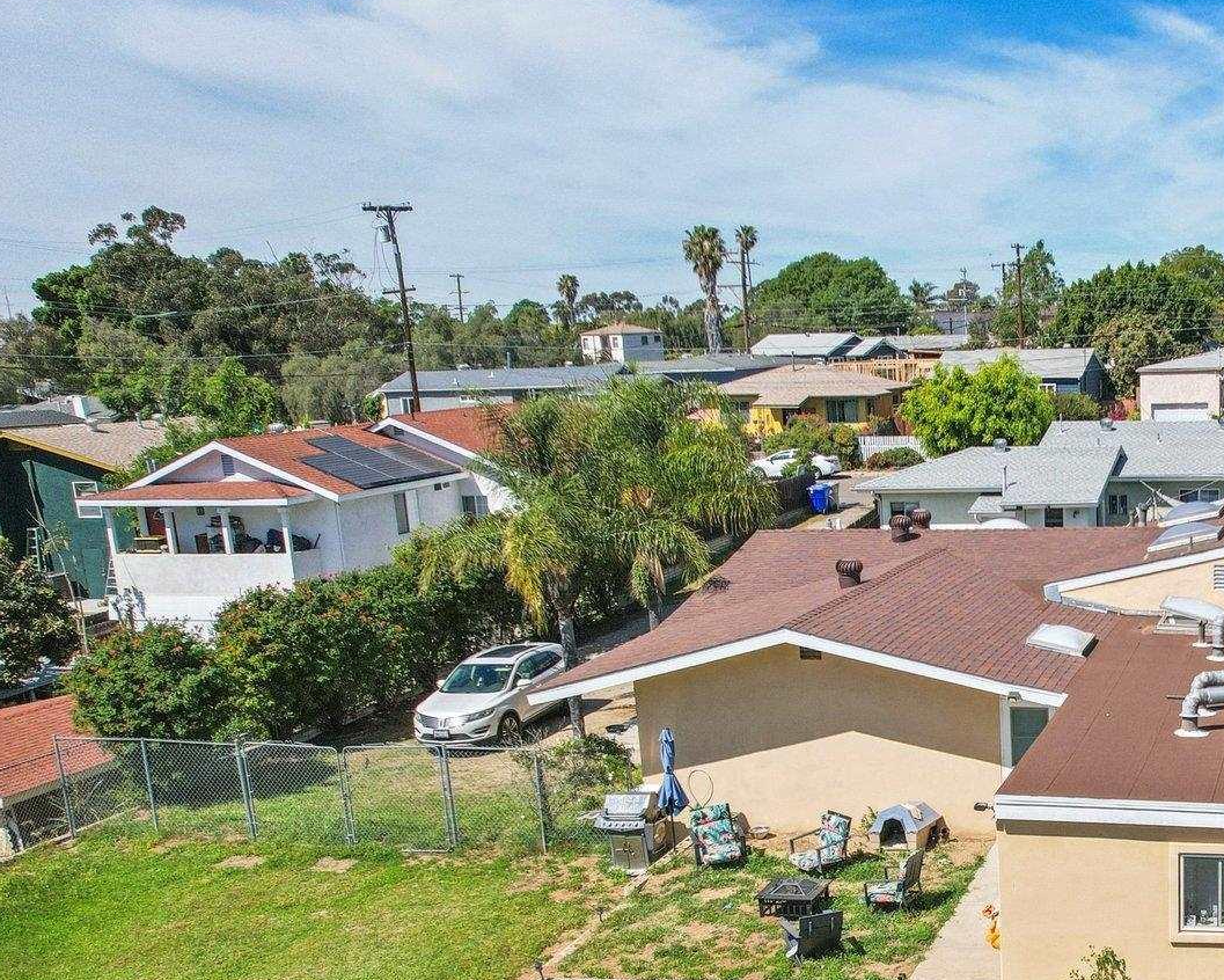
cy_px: 736
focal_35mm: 40
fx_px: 1449
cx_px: 1104
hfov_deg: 42.0
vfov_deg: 36.5
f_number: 2.8
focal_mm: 8.4
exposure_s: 1/800
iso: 110
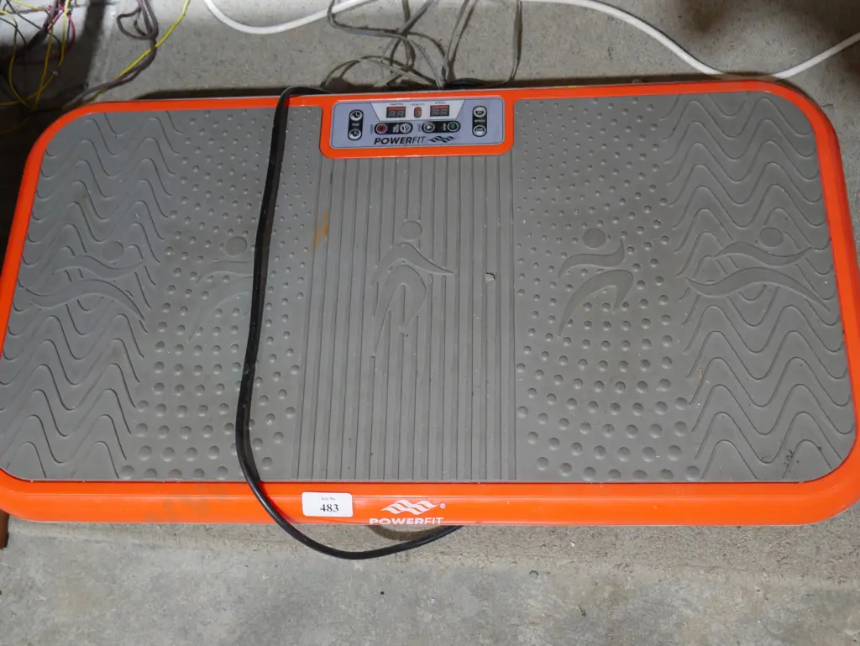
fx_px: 1094
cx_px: 430
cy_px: 323
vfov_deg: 32.9
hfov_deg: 42.9
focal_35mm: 44
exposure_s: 1/60
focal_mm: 22
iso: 1000
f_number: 4.7
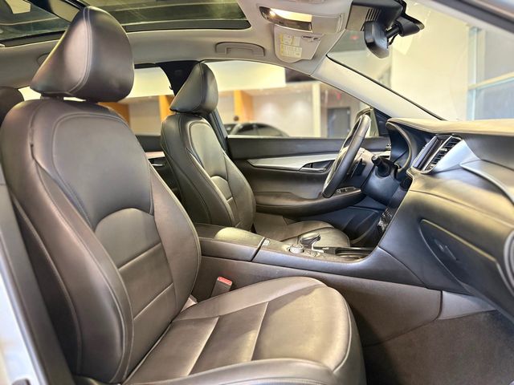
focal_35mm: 26
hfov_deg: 67.3
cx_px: 257
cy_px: 192
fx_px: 386
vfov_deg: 53.1
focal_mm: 5.96
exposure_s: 1/60
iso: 400
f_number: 1.6
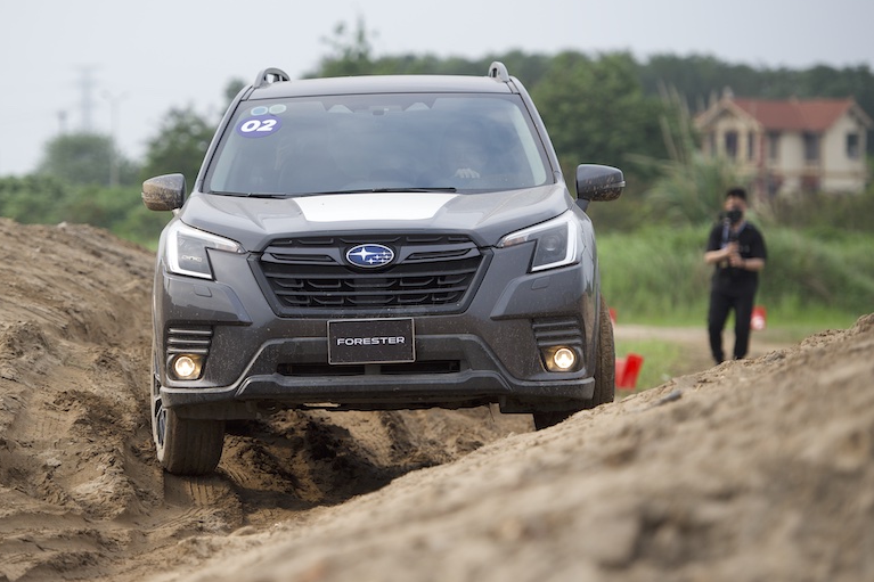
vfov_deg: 7.3
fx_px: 4587
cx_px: 322
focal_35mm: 189
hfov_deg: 10.9
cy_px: 289
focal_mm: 145
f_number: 3.2
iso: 250
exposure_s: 1/1600
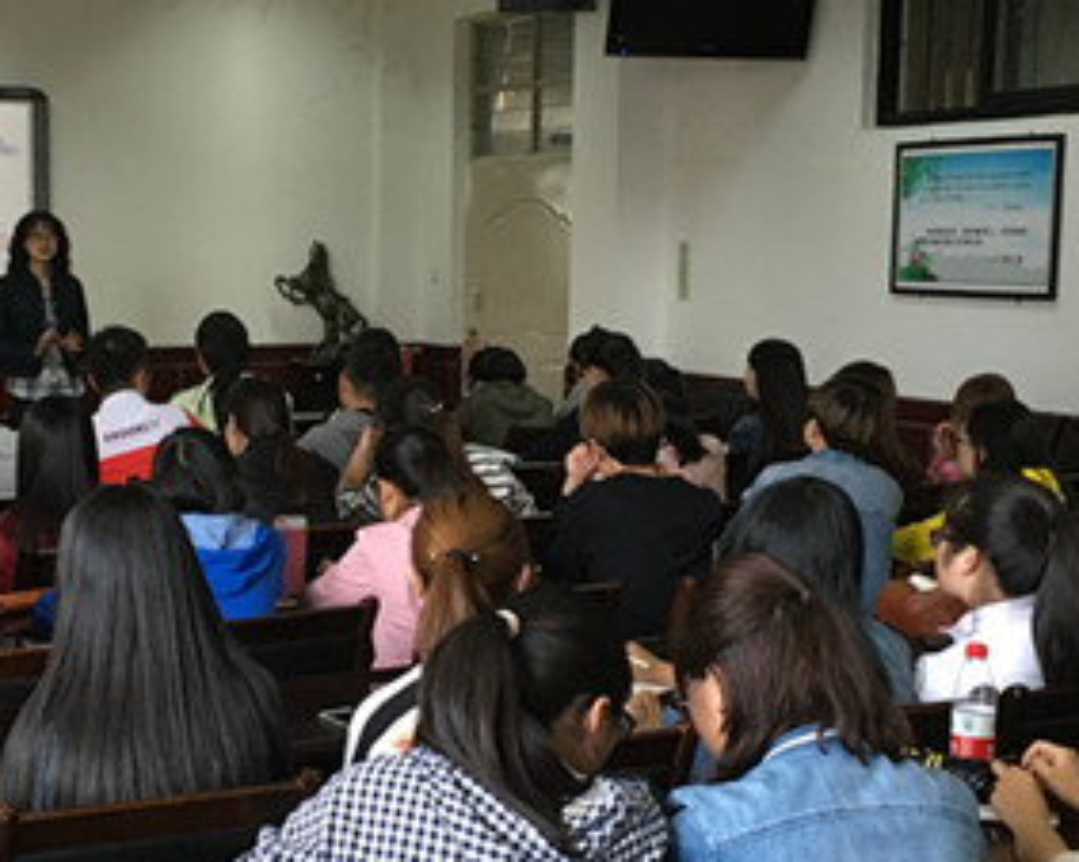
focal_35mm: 60
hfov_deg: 31.3
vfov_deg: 25.4
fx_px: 1915
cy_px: 462
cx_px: 374
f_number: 2.2
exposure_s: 1/33
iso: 64
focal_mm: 4.15
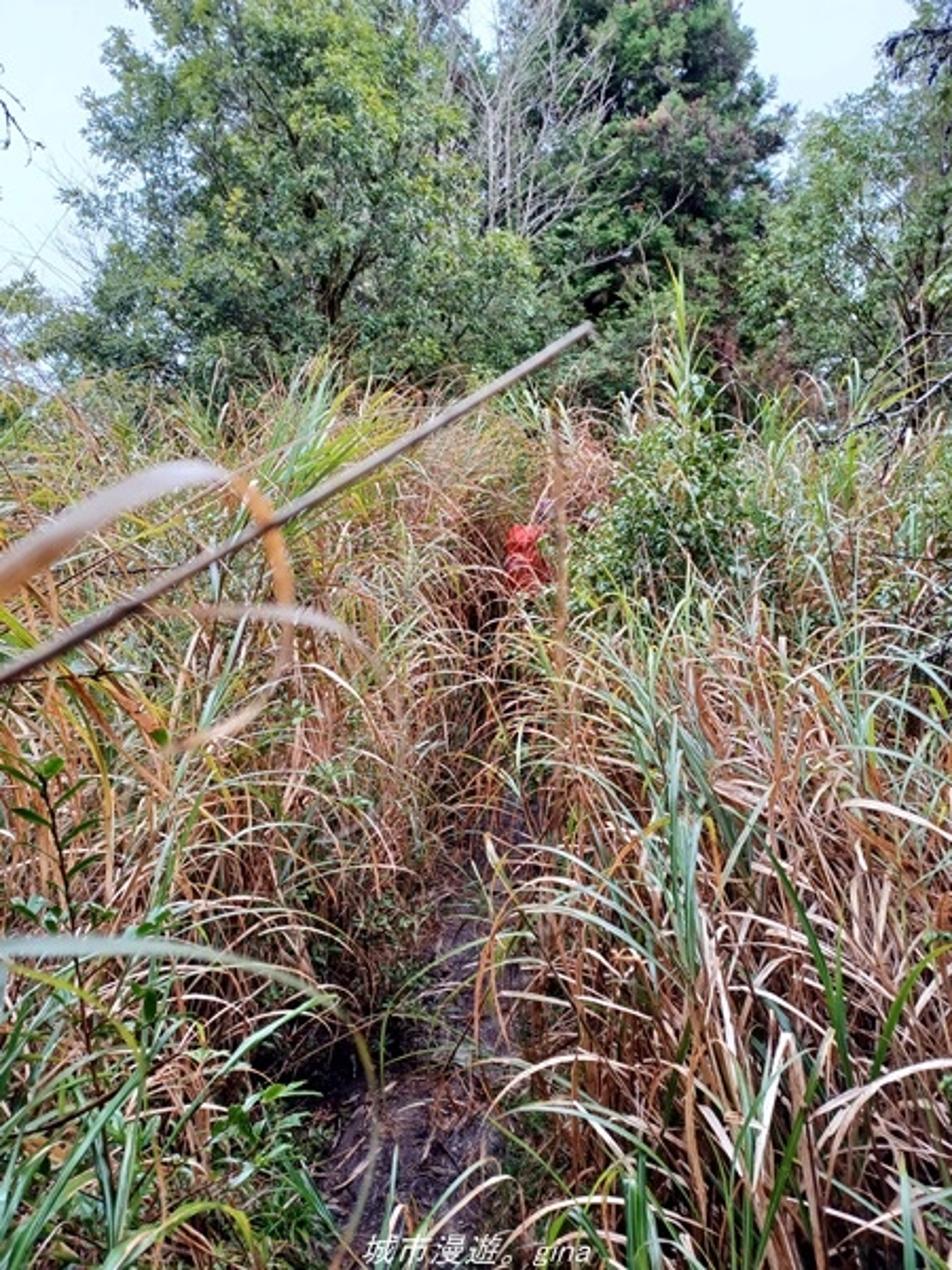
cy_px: 635
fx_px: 917
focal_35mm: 25
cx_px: 476
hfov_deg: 54.9
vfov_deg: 69.4
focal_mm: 4.6
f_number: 1.8
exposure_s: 1/59
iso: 250
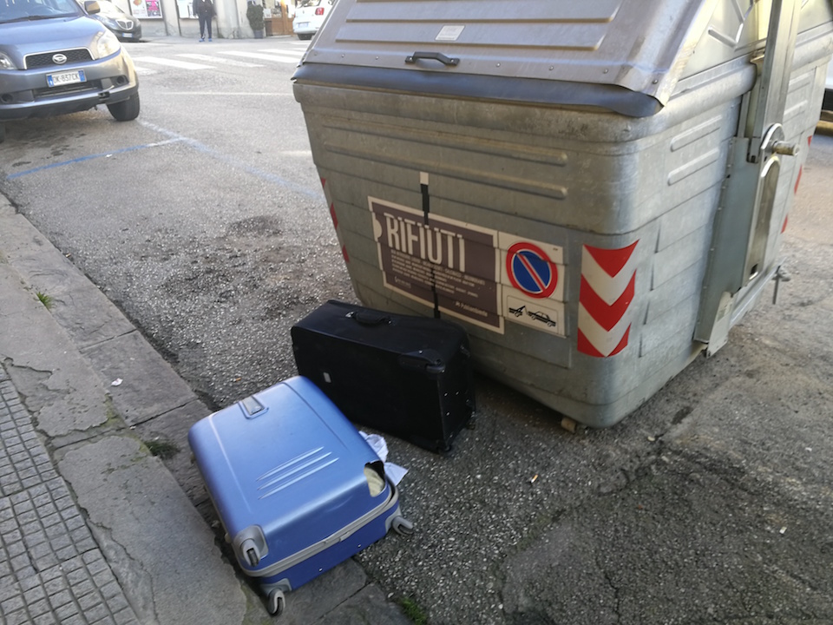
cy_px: 312
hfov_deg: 65.3
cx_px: 416
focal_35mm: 27
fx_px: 650
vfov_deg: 51.4
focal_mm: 3.95
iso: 50
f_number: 2.2
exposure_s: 1/113
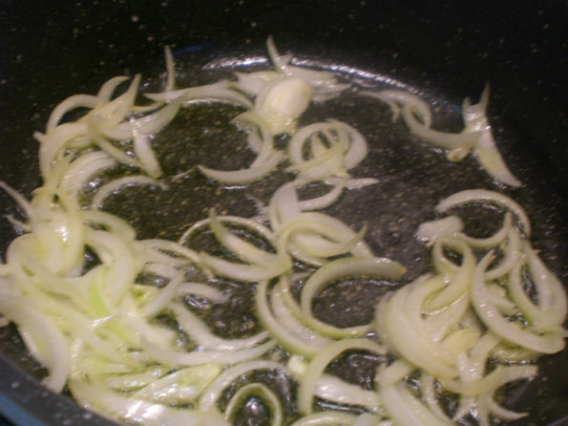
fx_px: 623
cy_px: 213
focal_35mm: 38
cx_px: 284
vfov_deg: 37.7
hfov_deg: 49.0
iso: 200
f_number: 3.1
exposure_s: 1/20
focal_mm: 6.3
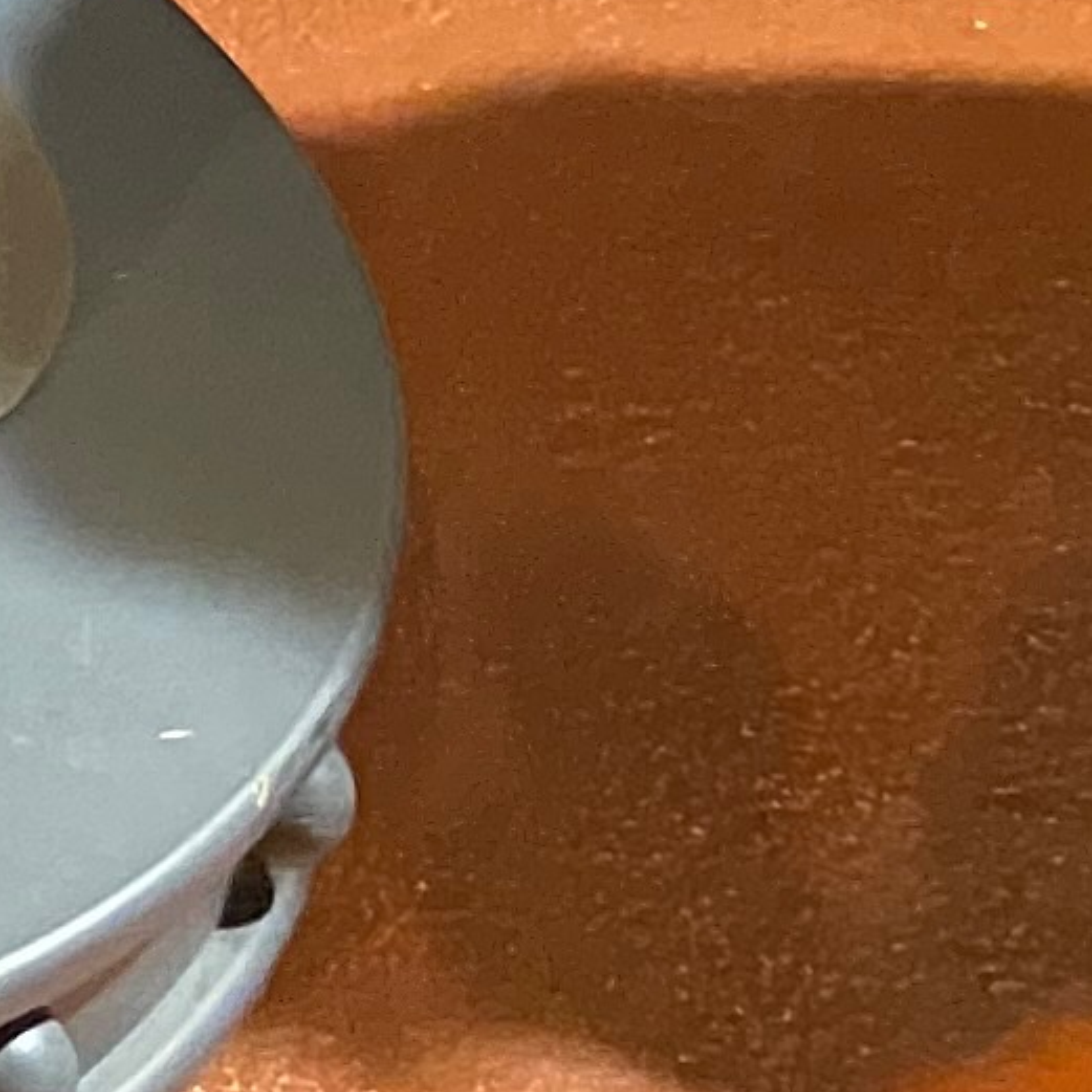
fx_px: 6353
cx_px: -2742
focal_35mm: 178
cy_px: -1423
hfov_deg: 7.8
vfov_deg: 9.0
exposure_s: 1/56
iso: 320
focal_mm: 4.25
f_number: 1.8
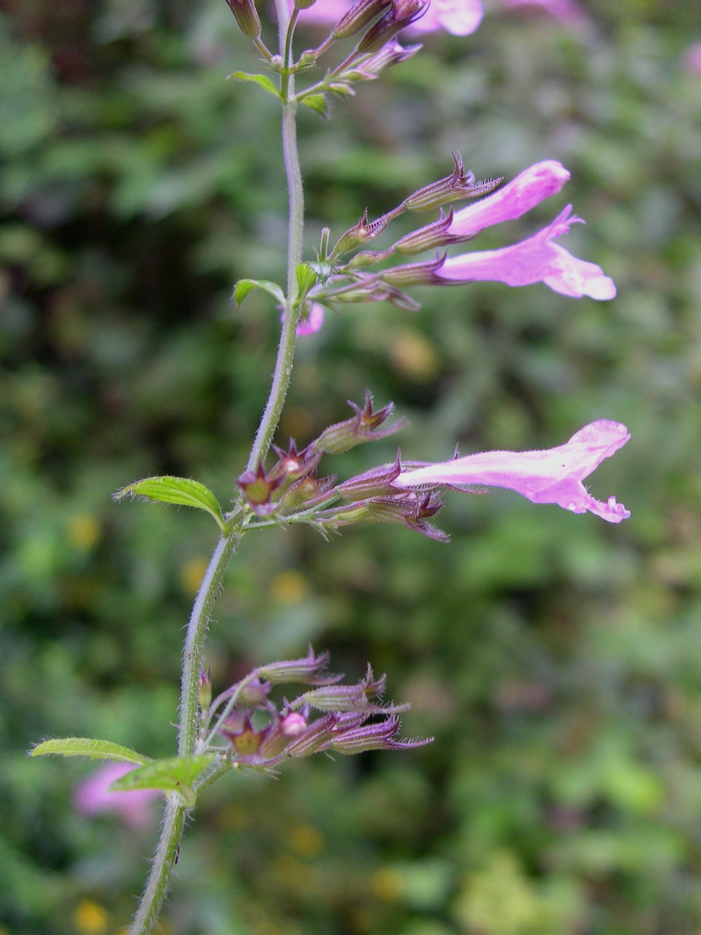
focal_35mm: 38
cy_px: 468
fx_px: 1026
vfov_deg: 49.0
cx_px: 350
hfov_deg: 37.7
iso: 100
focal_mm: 8
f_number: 2.8
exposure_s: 1/72
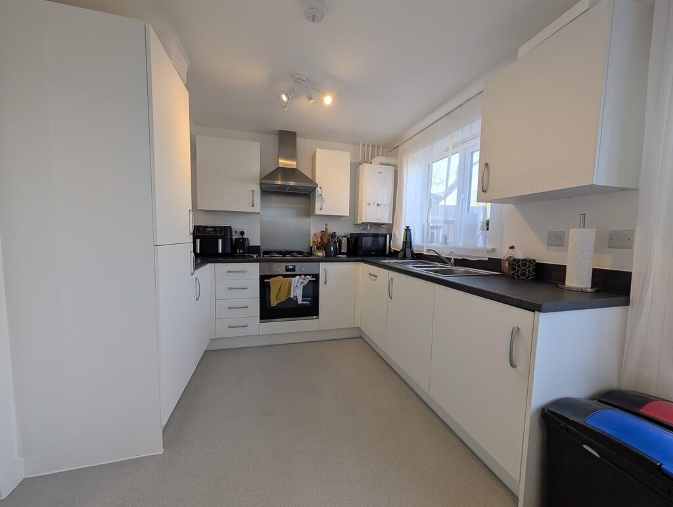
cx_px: 336
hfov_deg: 110.5
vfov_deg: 94.6
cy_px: 254
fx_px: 234
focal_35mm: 12
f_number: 1.7
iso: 53
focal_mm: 2.02
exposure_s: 1/171
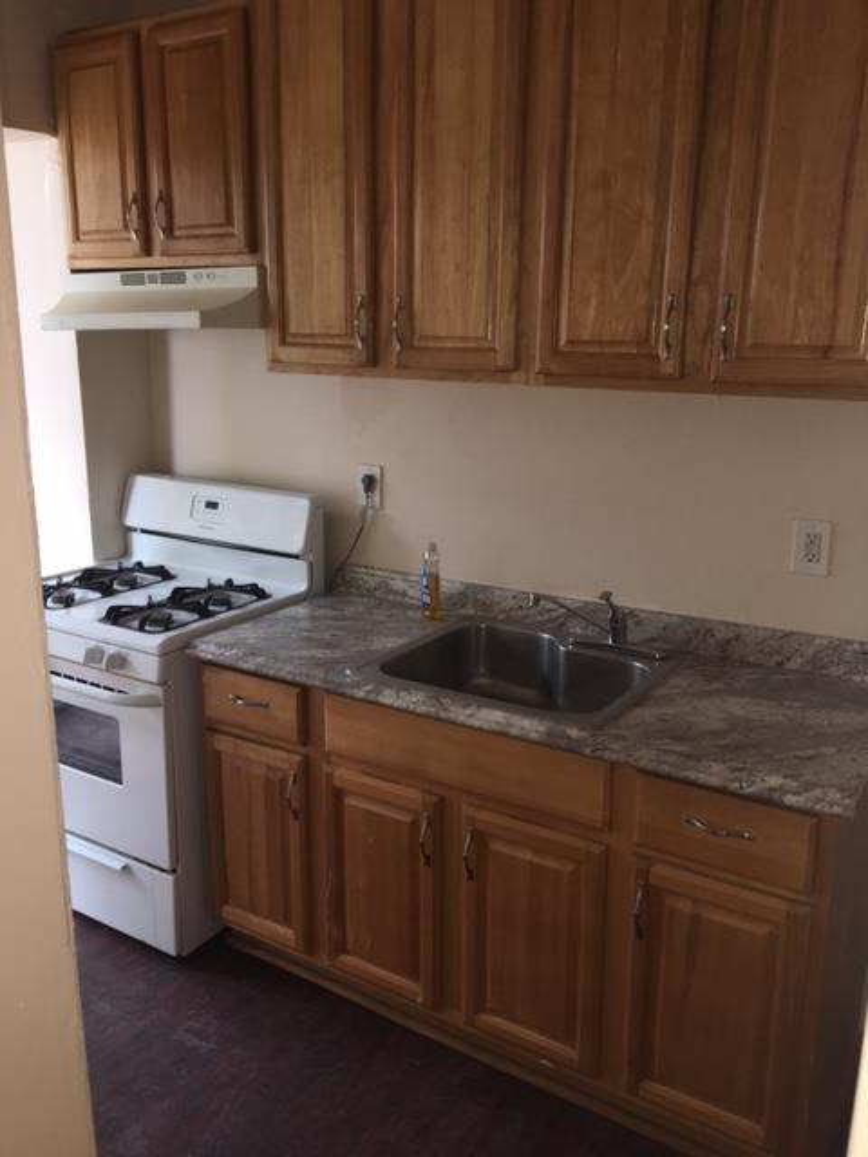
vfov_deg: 61.7
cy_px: 578
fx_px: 970
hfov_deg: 48.2
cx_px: 434
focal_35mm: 29
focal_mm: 4.15
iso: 32
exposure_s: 1/30
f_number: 2.2
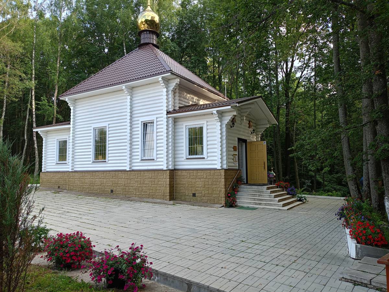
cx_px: 194
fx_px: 315
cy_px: 146
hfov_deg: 63.4
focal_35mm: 28
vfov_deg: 49.7
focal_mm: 4.7
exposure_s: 1/115
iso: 100
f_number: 1.79
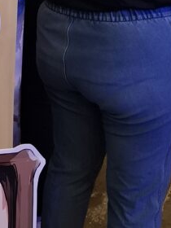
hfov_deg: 15.7
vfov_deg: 22.6
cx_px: -108
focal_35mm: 84
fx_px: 553
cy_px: 14
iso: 320
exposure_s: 1/50
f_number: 1.8
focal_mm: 5.54
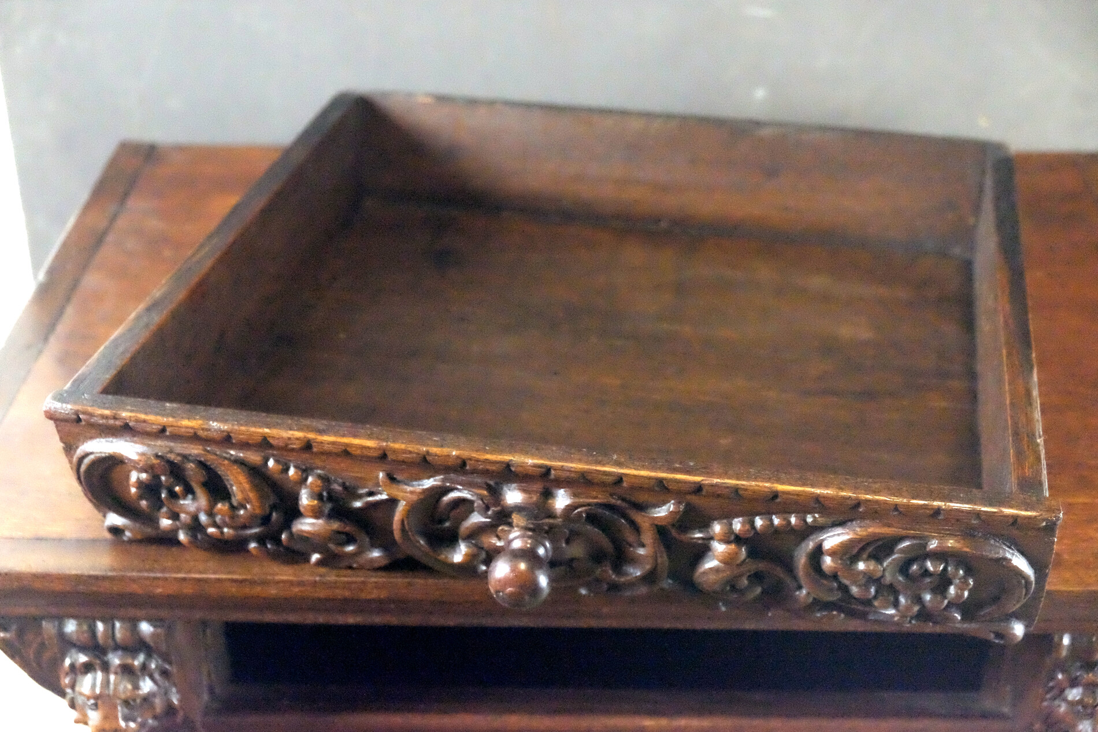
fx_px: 1708
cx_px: 549
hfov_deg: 35.6
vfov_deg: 24.2
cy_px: 366
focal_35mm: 56
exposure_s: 1/180
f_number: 3.6
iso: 25600
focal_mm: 37.4
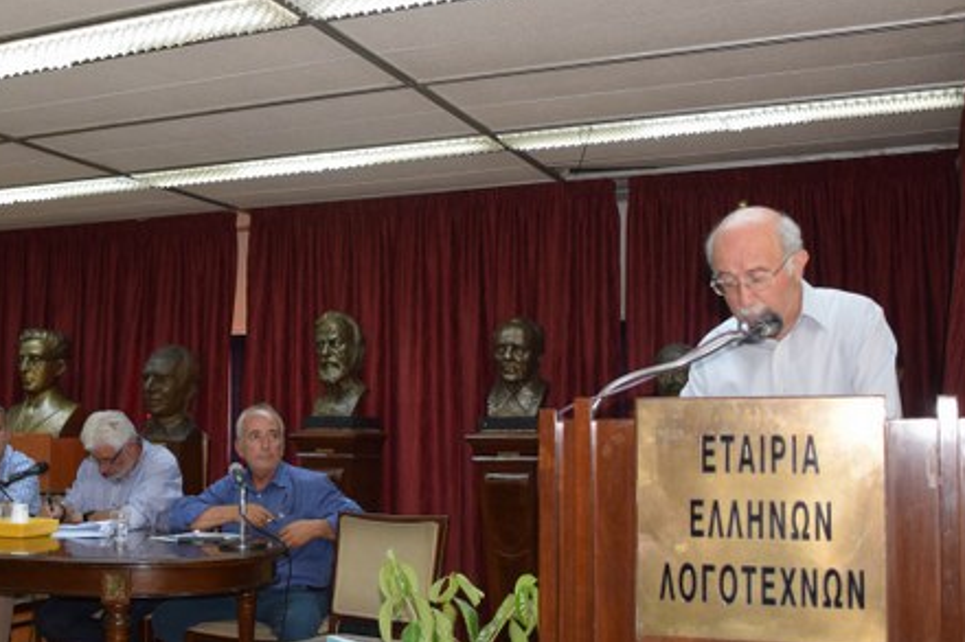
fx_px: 1152
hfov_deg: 45.0
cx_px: 357
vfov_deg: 31.2
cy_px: 325
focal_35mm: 43
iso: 1100
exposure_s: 1/60
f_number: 3.5
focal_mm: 18
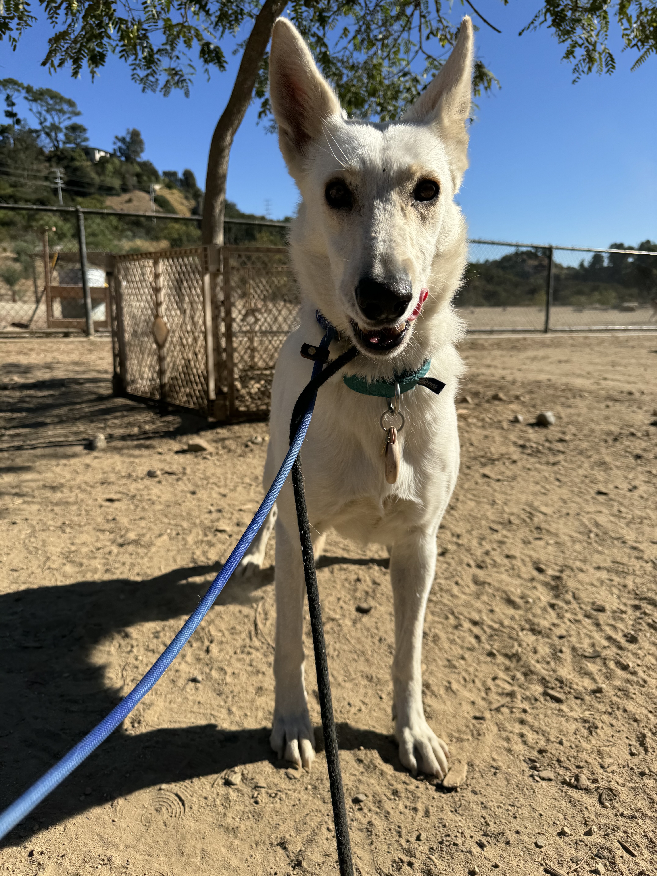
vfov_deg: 71.6
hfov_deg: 56.8
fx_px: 607
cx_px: 328
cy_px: 438
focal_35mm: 24
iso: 80
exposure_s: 1/4950
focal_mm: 6.76
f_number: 1.78
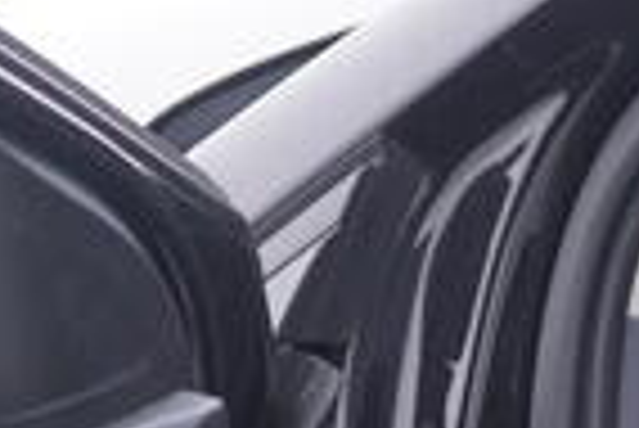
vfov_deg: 5.2
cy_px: 777
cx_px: 1202
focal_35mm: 260
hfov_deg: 7.6
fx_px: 4620
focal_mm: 24
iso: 160
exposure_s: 1/40
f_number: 2.8
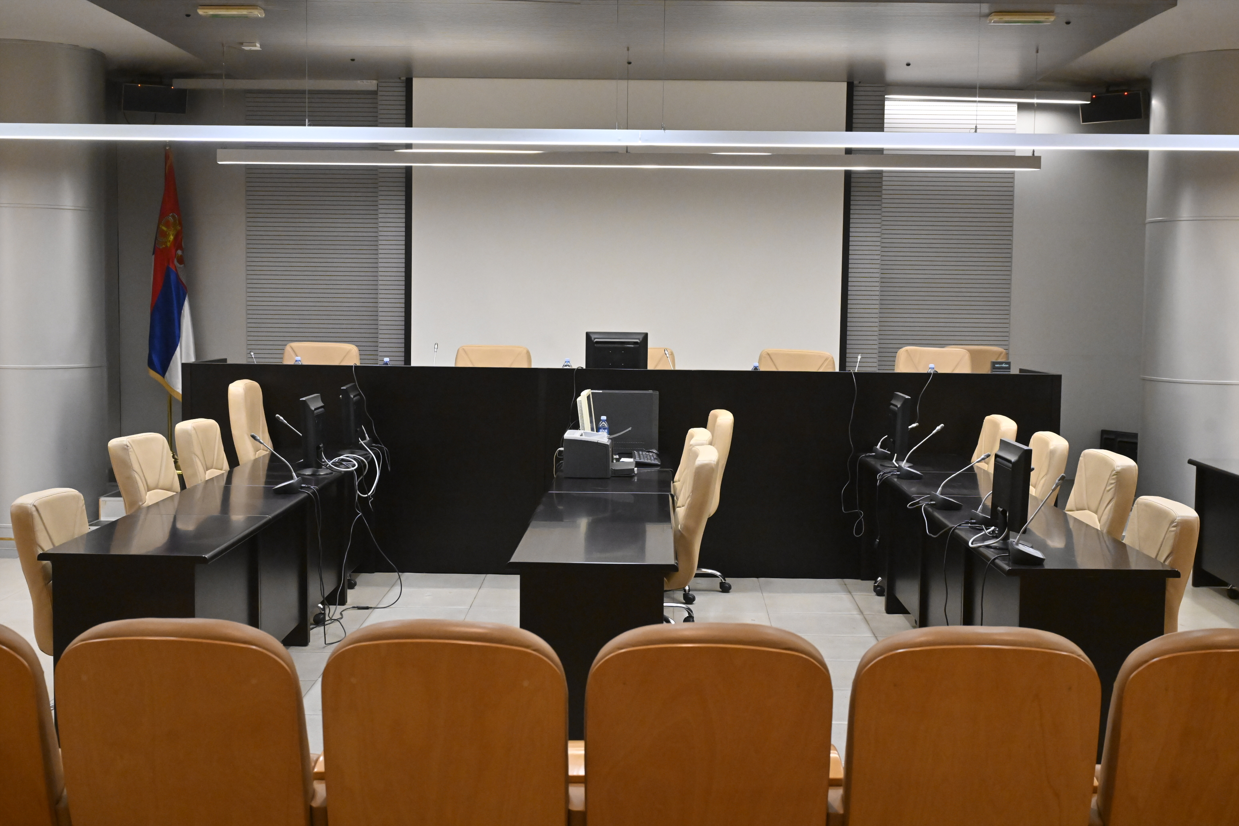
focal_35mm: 42
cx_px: 620
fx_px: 1445
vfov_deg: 31.9
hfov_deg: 46.4
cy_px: 413
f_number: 6.3
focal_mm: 42
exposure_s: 1/125
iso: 5000
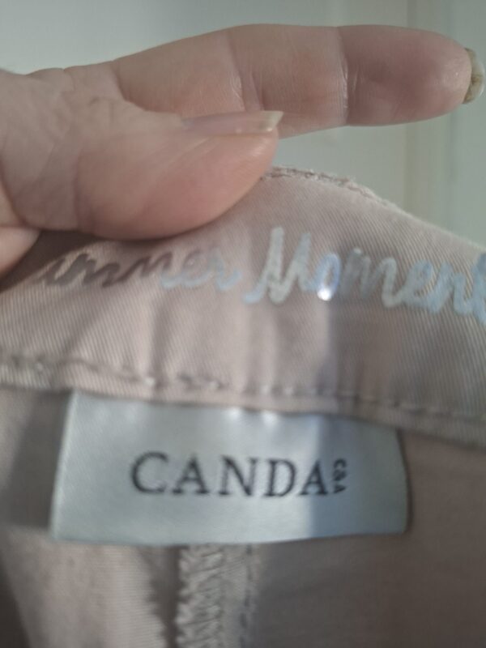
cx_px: 243
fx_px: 431
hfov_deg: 58.9
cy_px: 324
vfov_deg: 73.9
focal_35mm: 23
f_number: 1.8
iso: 400
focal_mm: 5.54
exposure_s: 1/25
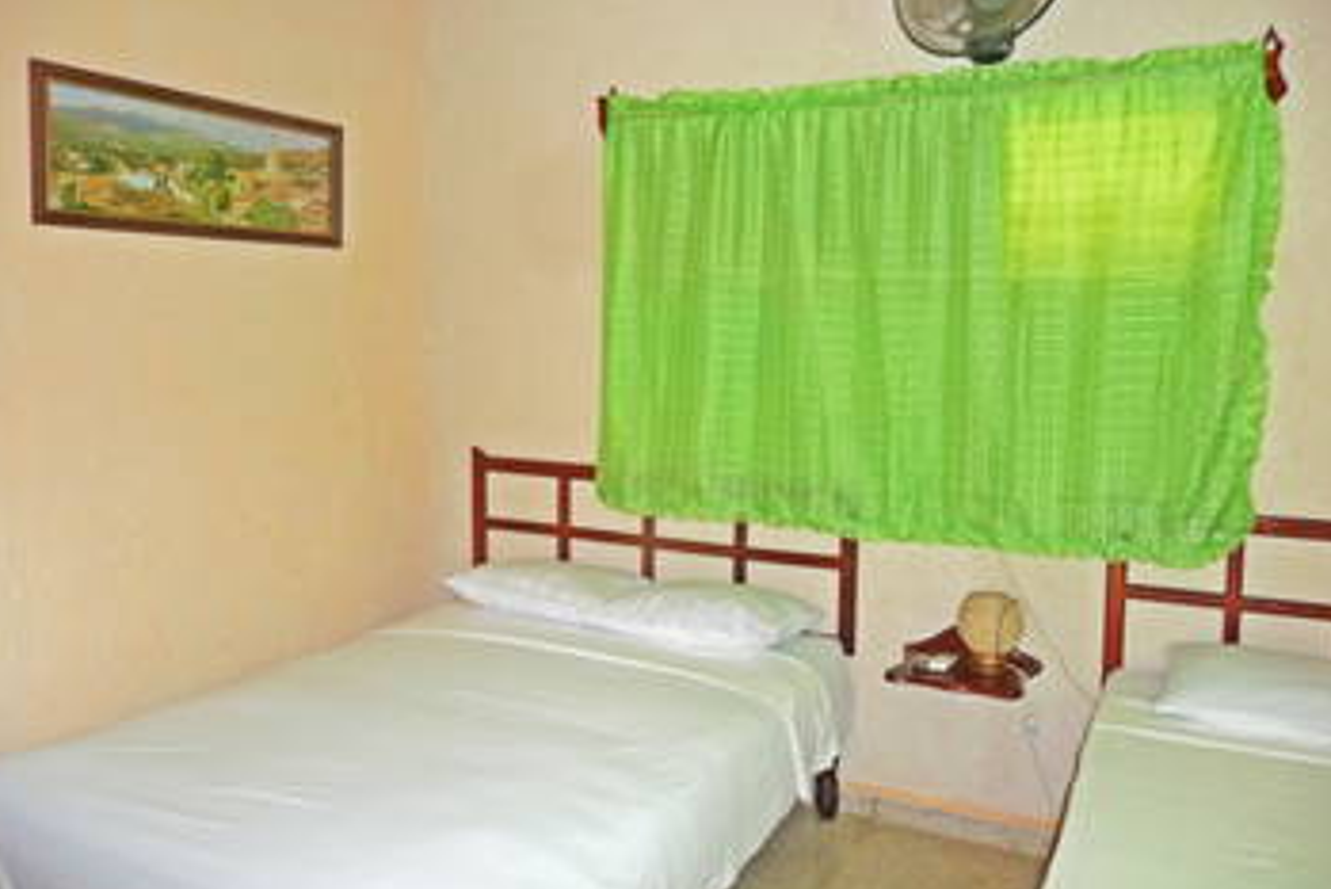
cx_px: 652
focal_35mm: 30
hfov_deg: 61.9
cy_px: 412
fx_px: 1110
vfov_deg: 43.6
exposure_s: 1/30
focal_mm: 4.7
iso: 160
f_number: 3.3
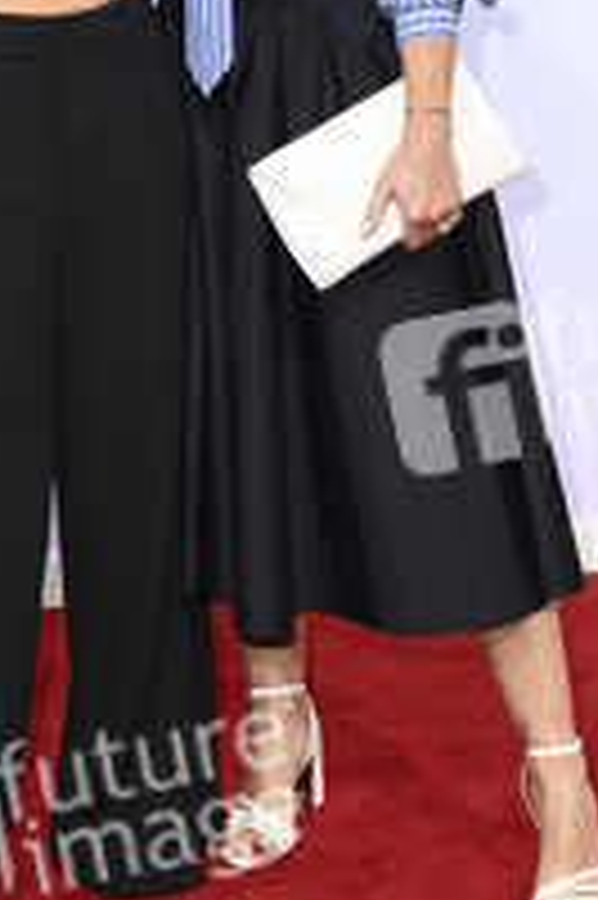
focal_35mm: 80
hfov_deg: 17.0
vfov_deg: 24.8
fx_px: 1997
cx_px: 202
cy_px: 144
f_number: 5.6
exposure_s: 1/200
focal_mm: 40
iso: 800
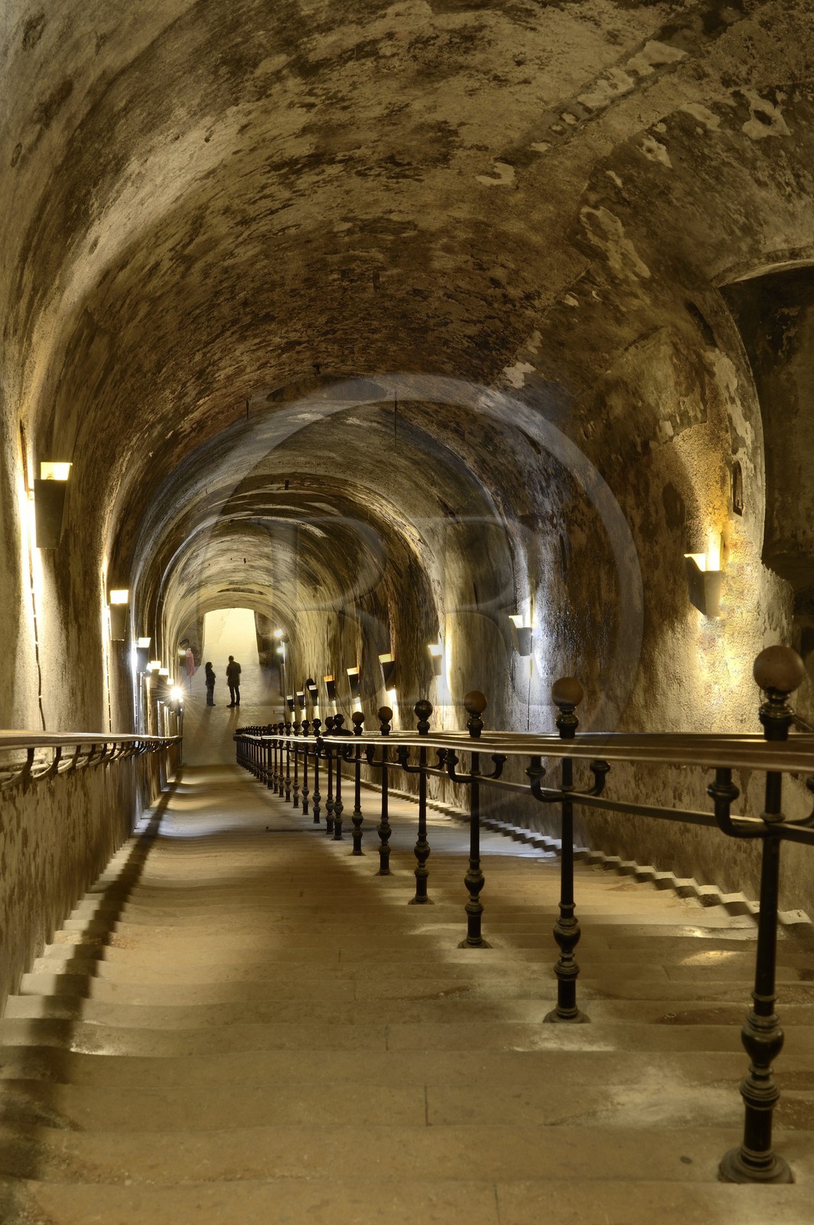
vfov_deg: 41.1
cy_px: 612
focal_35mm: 48
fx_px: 1631
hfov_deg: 28.0
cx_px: 407
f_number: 10
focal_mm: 48
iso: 200
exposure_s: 13
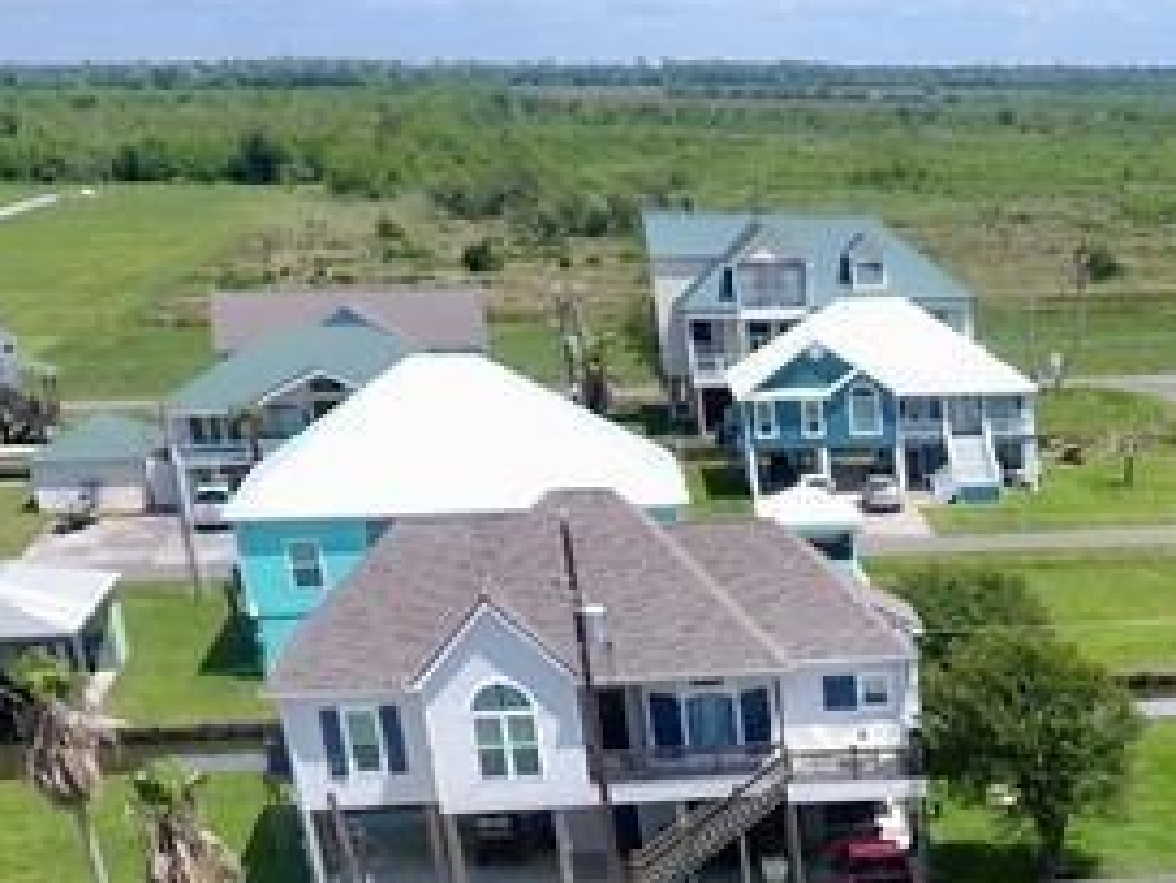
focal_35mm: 75
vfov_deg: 16.9
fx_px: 2549
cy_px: 1503
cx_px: 1503
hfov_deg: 23.2
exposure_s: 1/716
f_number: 2.8
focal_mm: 3.61
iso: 100
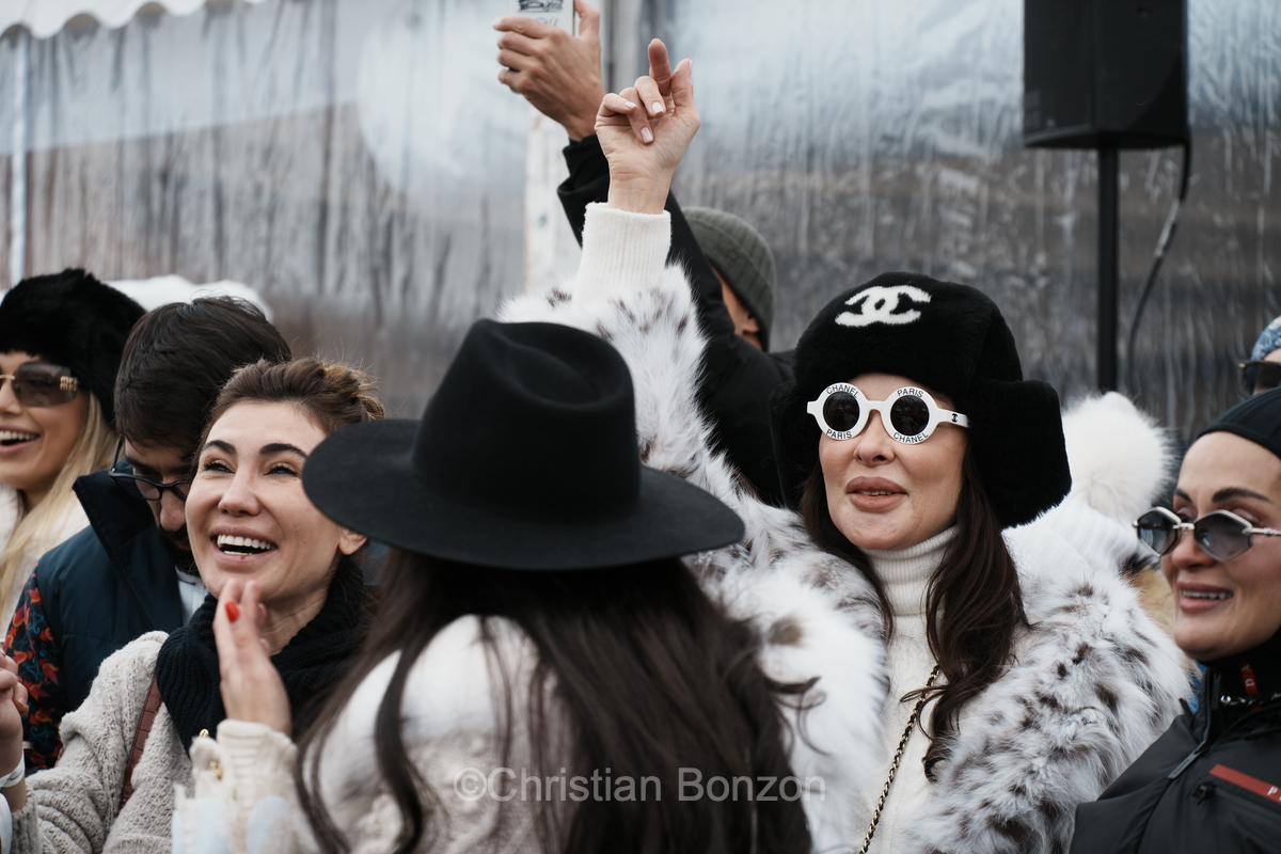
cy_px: 427
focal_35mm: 123
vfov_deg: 11.2
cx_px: 640
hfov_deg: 16.7
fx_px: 4366
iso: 400
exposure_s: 1/800
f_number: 6.3
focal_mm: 122.7
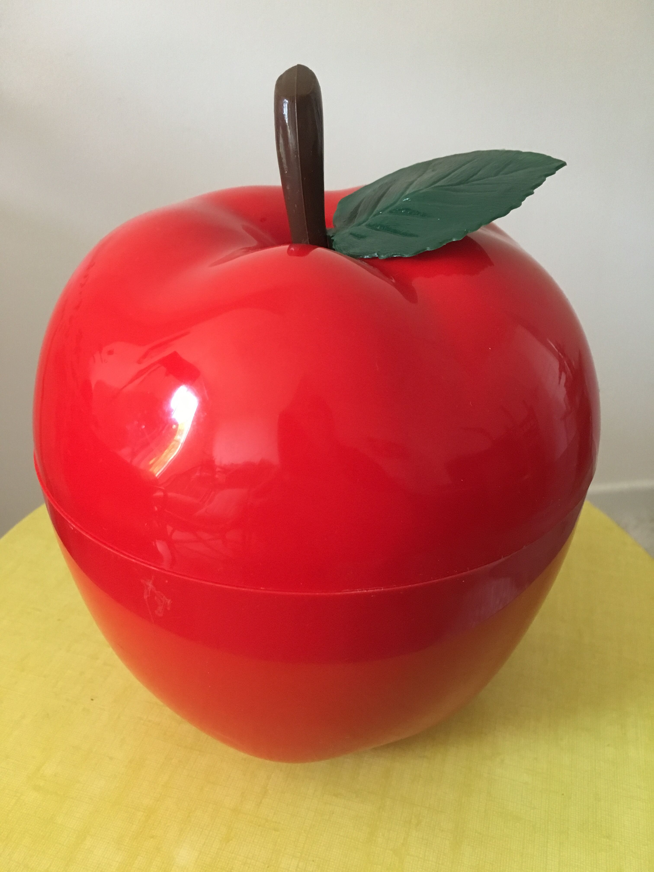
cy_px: 436
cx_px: 327
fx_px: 731
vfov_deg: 61.7
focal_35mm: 29
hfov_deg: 48.2
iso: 200
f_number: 2.2
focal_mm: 4.15
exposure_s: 1/30
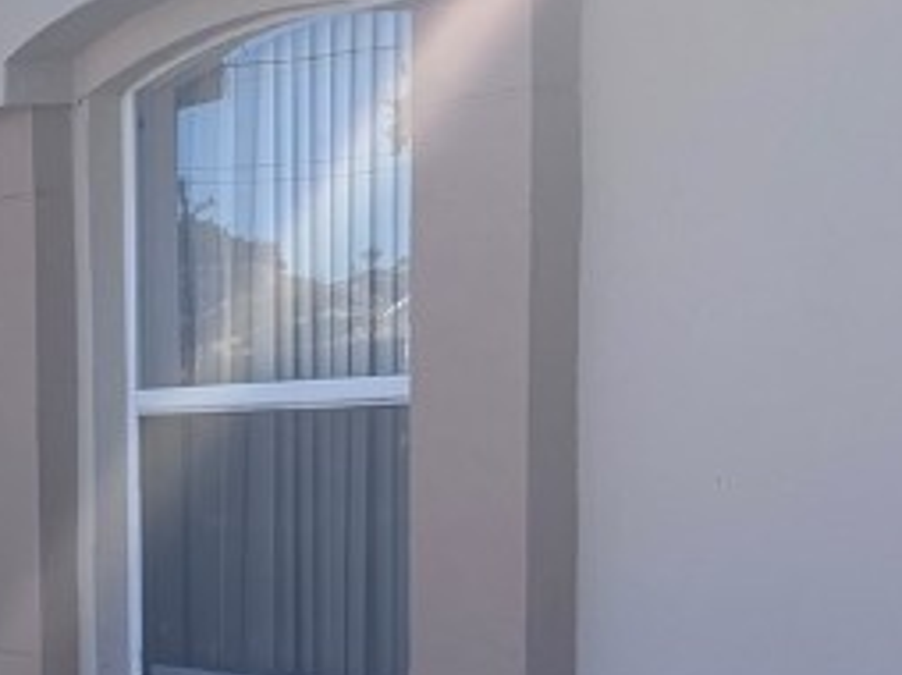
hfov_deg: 16.0
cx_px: -707
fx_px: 2733
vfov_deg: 13.7
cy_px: 810
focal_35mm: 105
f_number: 1.6
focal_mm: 5.96
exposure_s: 1/1721
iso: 50
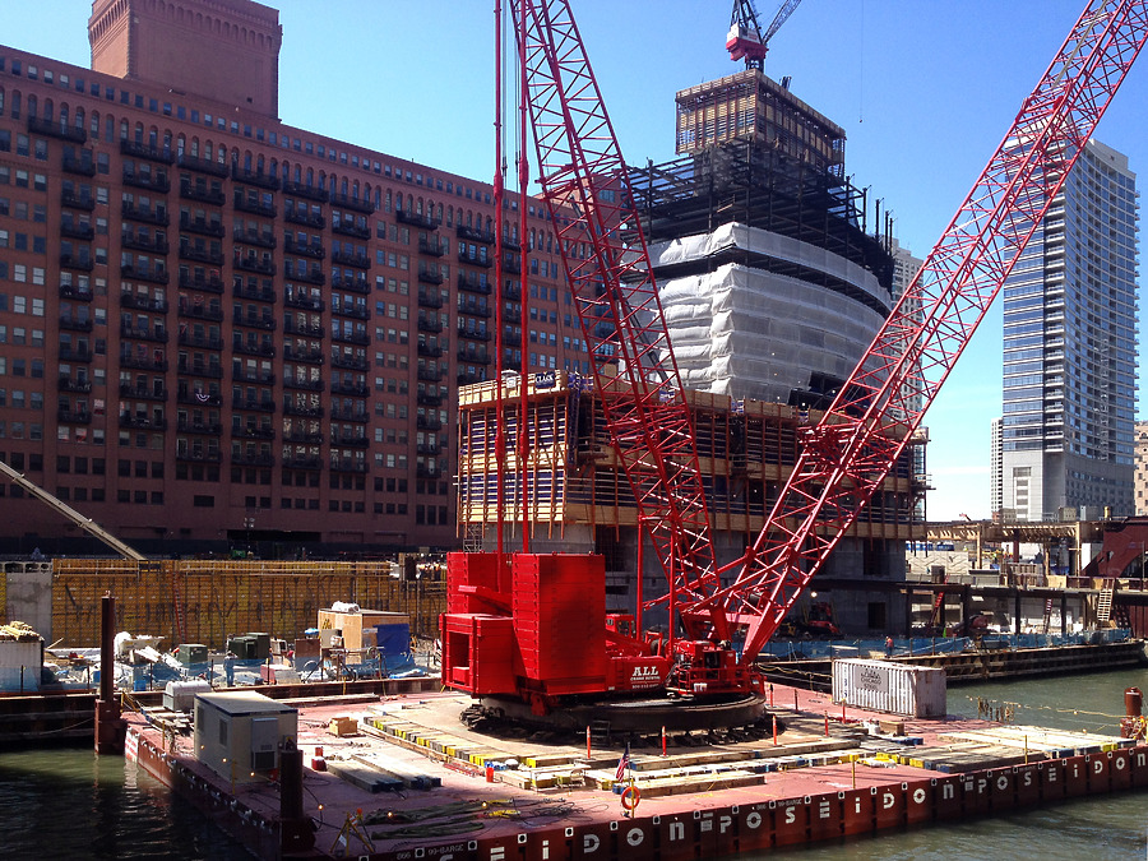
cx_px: 574
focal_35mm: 35
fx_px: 1161
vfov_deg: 40.7
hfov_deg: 52.6
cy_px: 430
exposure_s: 1/778
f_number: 2.4
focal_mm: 4.28
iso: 50
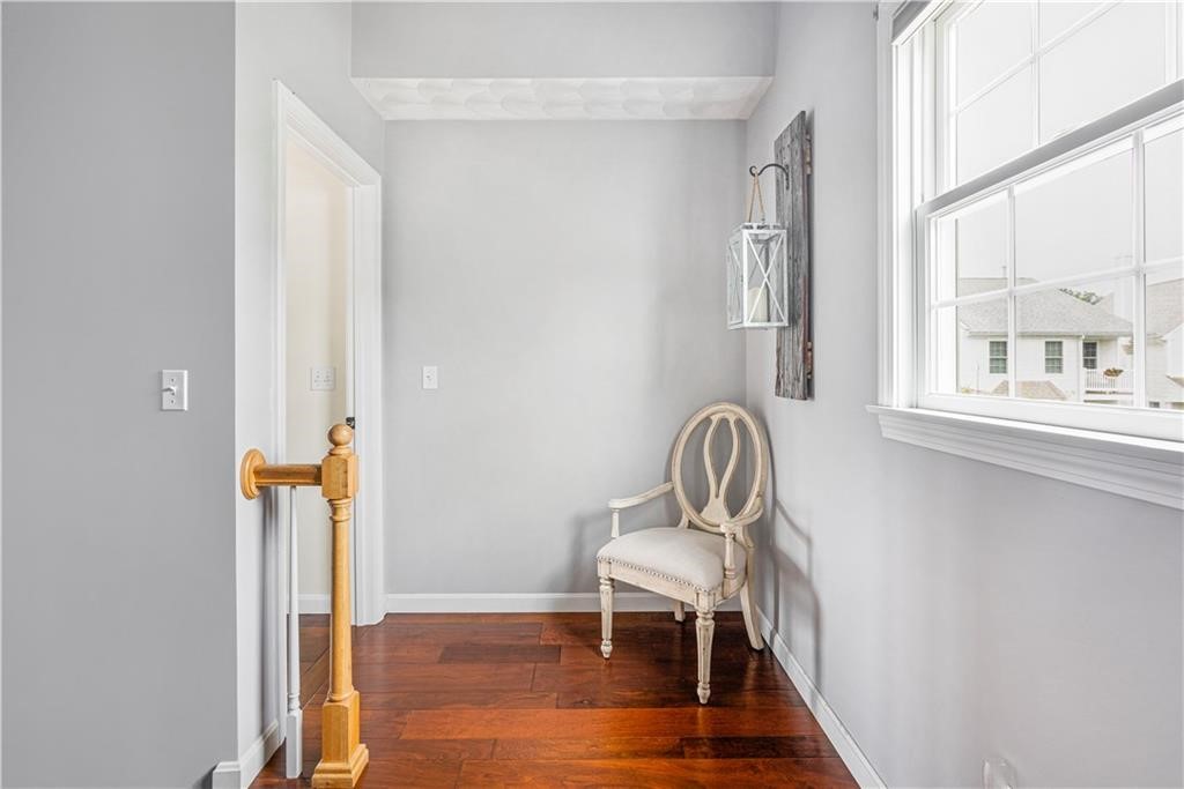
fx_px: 526
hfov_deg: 96.7
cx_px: 592
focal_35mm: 16
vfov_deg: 73.8
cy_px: 394
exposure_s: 1/2
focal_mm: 16
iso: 320
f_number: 8
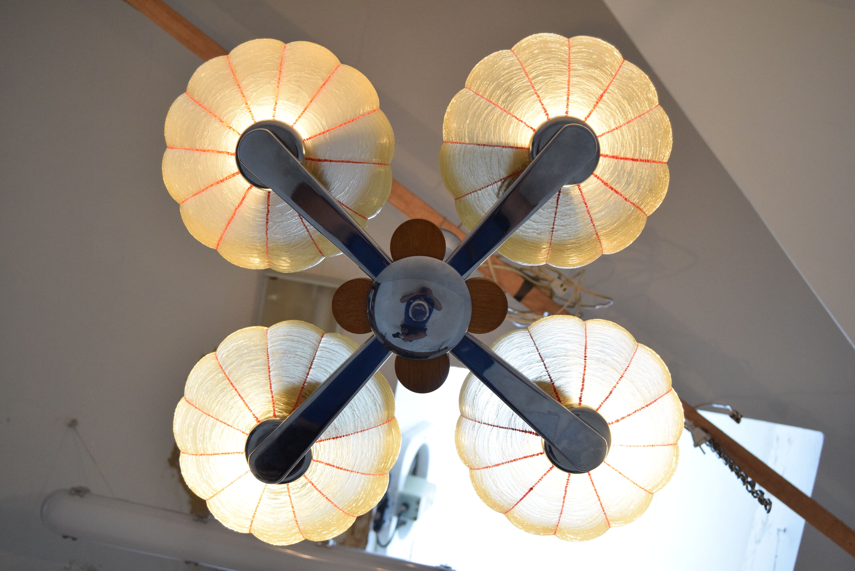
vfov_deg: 28.1
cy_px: 286
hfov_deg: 41.1
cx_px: 428
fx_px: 1141
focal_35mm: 48
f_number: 5.6
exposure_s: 1/125
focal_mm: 32
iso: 1600
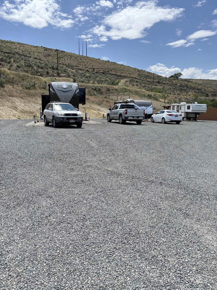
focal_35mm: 26
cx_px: 108
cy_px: 145
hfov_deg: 53.1
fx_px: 217
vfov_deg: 67.3
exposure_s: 1/1751
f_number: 1.6
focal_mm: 5.96
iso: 50
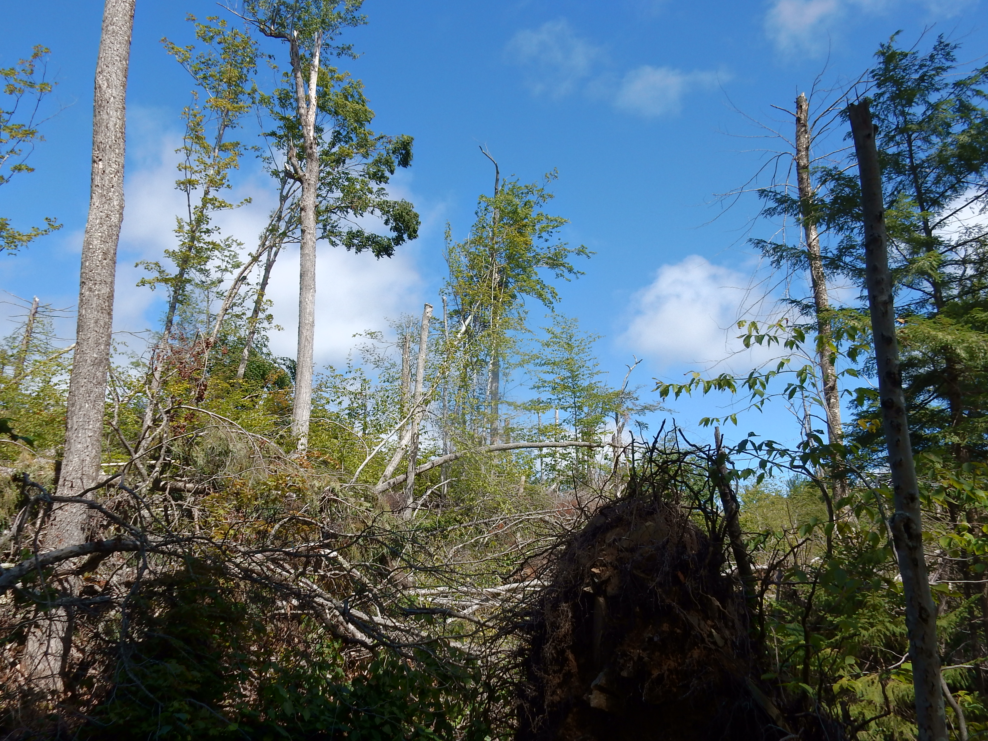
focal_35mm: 29
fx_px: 828
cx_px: 494
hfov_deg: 61.7
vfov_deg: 48.2
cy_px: 370
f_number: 3.7
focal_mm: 5.2
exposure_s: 1/1000
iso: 125
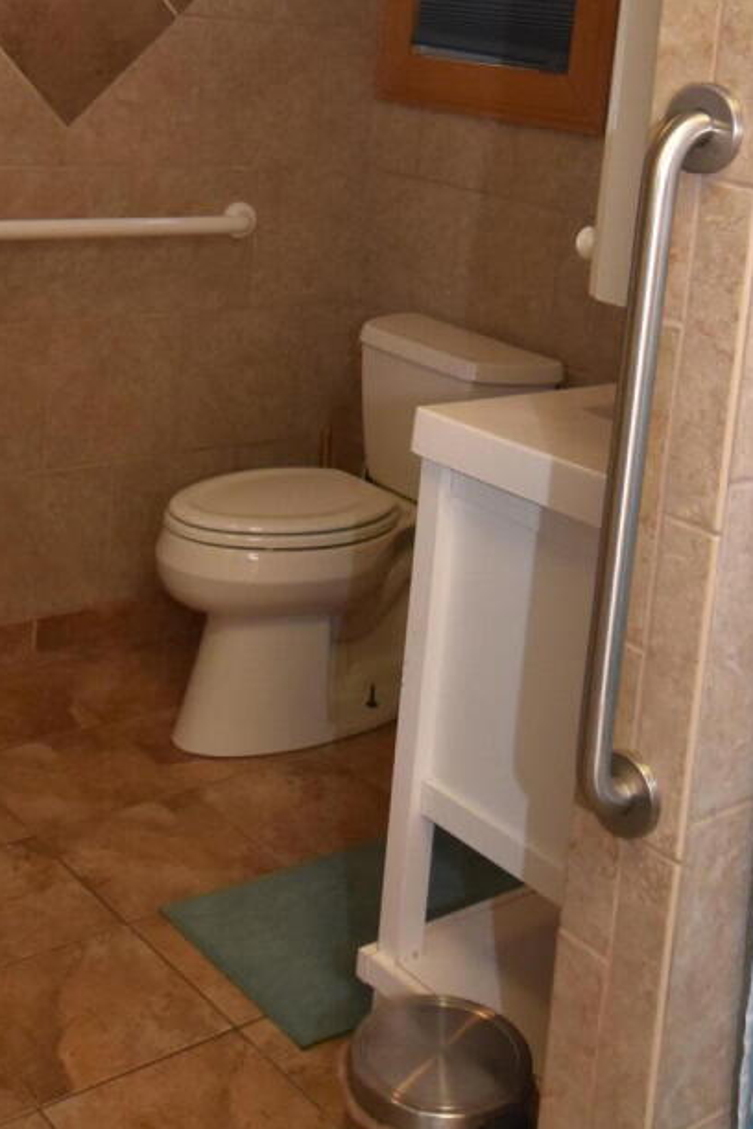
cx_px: 397
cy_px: 232
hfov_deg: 27.5
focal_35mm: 49
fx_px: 1537
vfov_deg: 38.9
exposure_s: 1/125
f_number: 4.5
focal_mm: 10
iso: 800
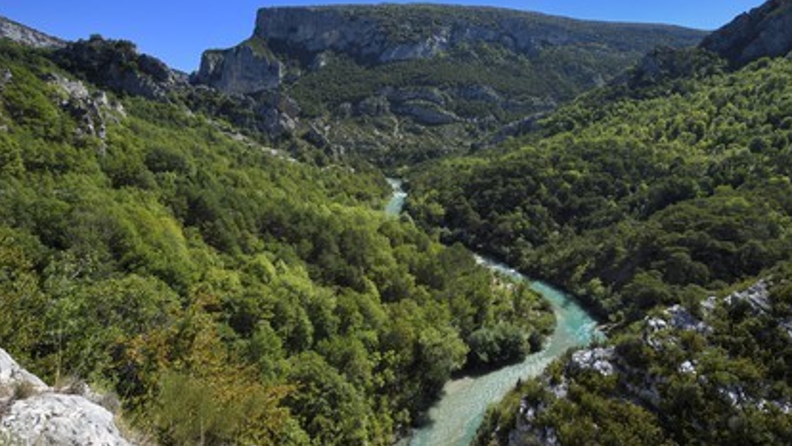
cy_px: 195
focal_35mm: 17
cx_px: 394
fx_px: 357
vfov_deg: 63.7
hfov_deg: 95.9
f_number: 13
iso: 200
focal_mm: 16
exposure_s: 1/200
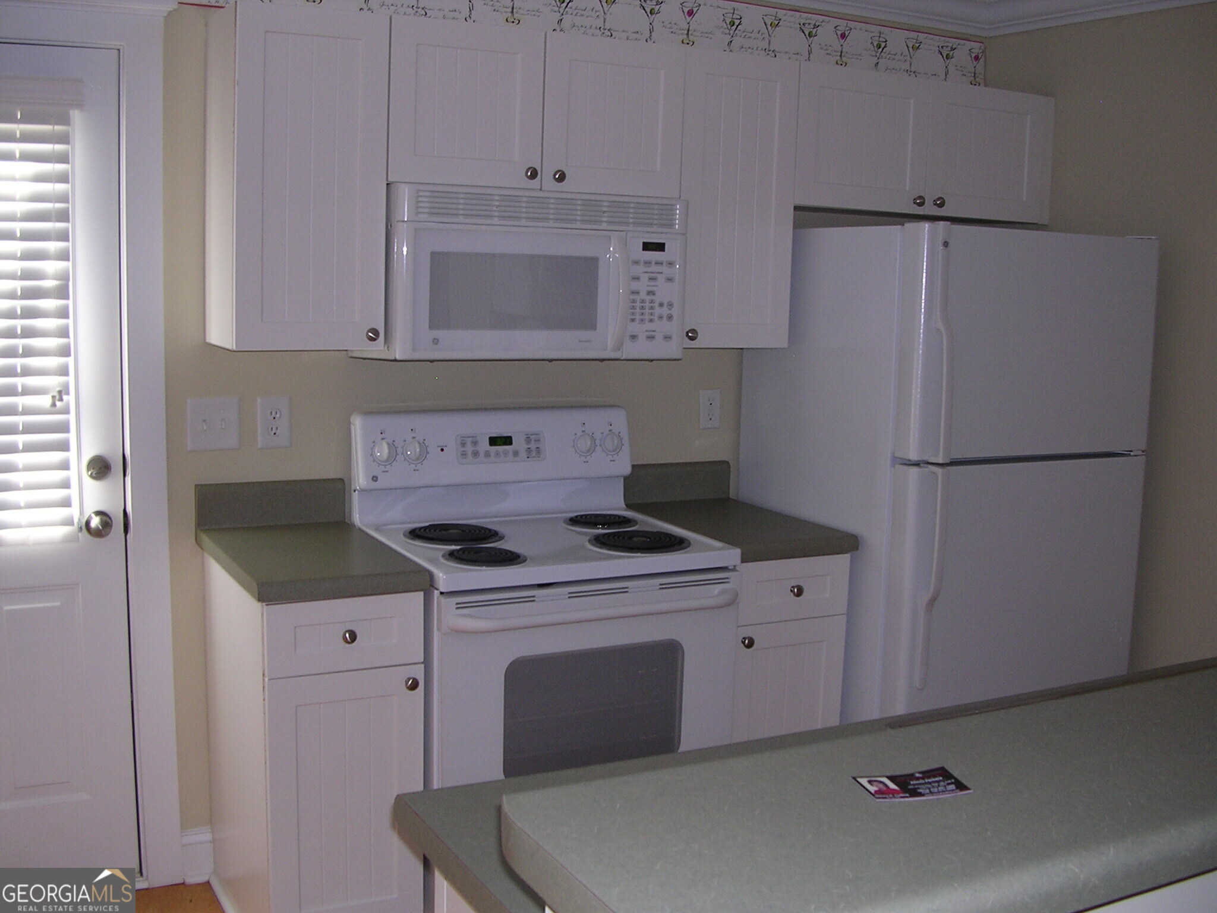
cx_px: 608
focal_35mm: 38
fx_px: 1336
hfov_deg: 49.0
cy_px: 456
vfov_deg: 37.7
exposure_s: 1/60.1
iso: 100
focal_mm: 5.8
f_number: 2.8
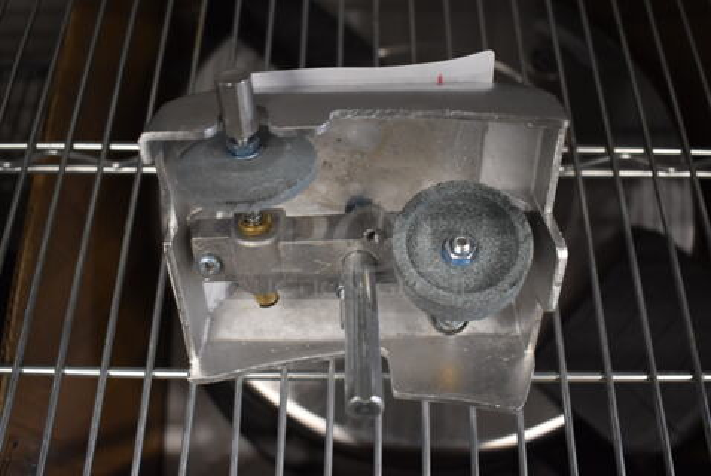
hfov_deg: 53.1
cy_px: 238
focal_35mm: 36
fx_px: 712
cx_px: 356
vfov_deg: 37.0
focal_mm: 24
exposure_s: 1/125
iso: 2000
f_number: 3.8
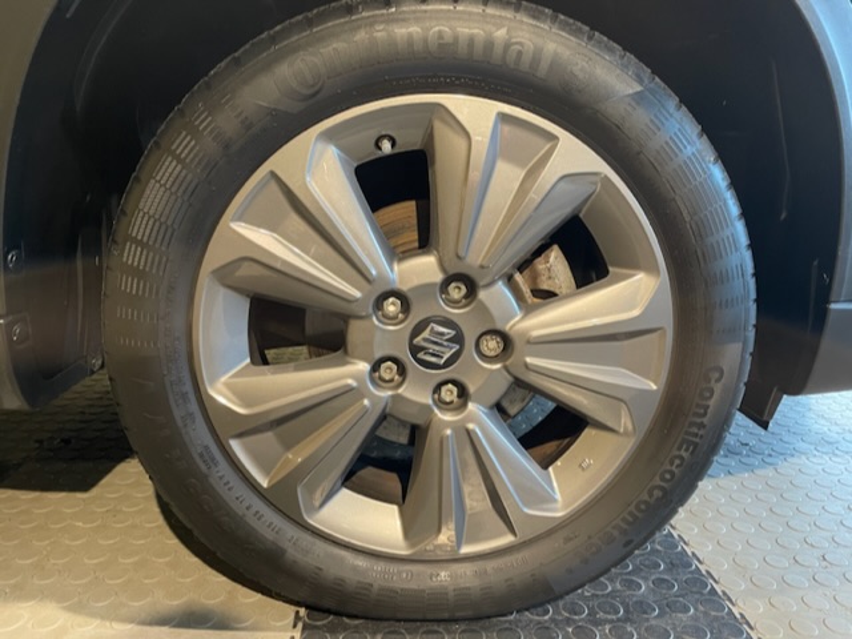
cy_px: 320
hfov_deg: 67.3
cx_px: 426
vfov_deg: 53.1
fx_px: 640
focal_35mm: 26
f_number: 1.6
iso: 400
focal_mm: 4.2
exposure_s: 1/50
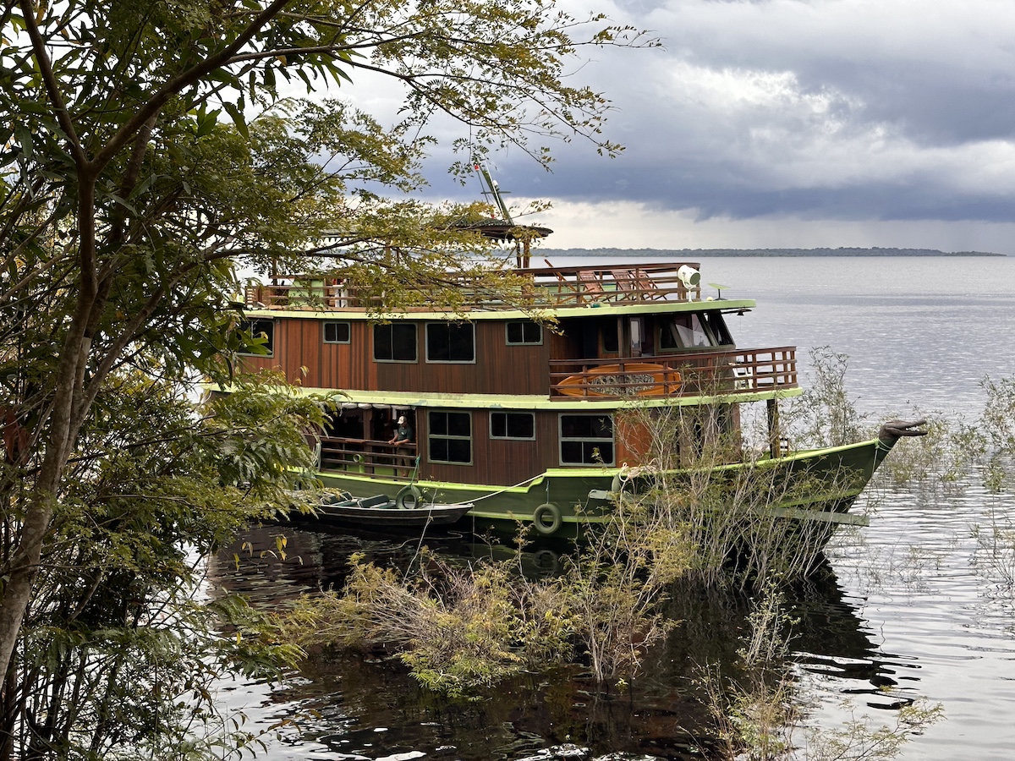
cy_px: 380
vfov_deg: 30.3
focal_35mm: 48
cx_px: 508
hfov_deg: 39.7
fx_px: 1407
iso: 64
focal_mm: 6.86
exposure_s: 1/272
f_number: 1.78
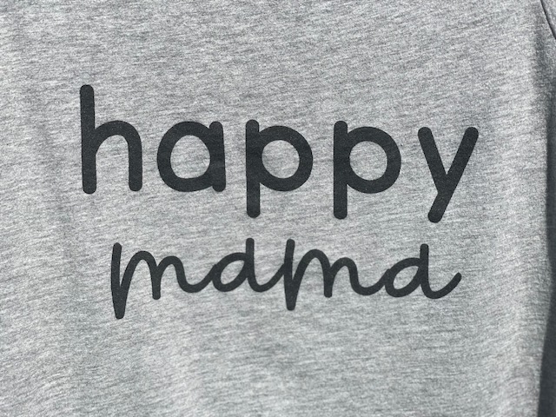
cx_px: 278
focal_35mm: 52
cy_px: 208
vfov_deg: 28.0
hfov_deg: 36.8
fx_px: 835
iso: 25
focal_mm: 6
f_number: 2
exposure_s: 1/2660
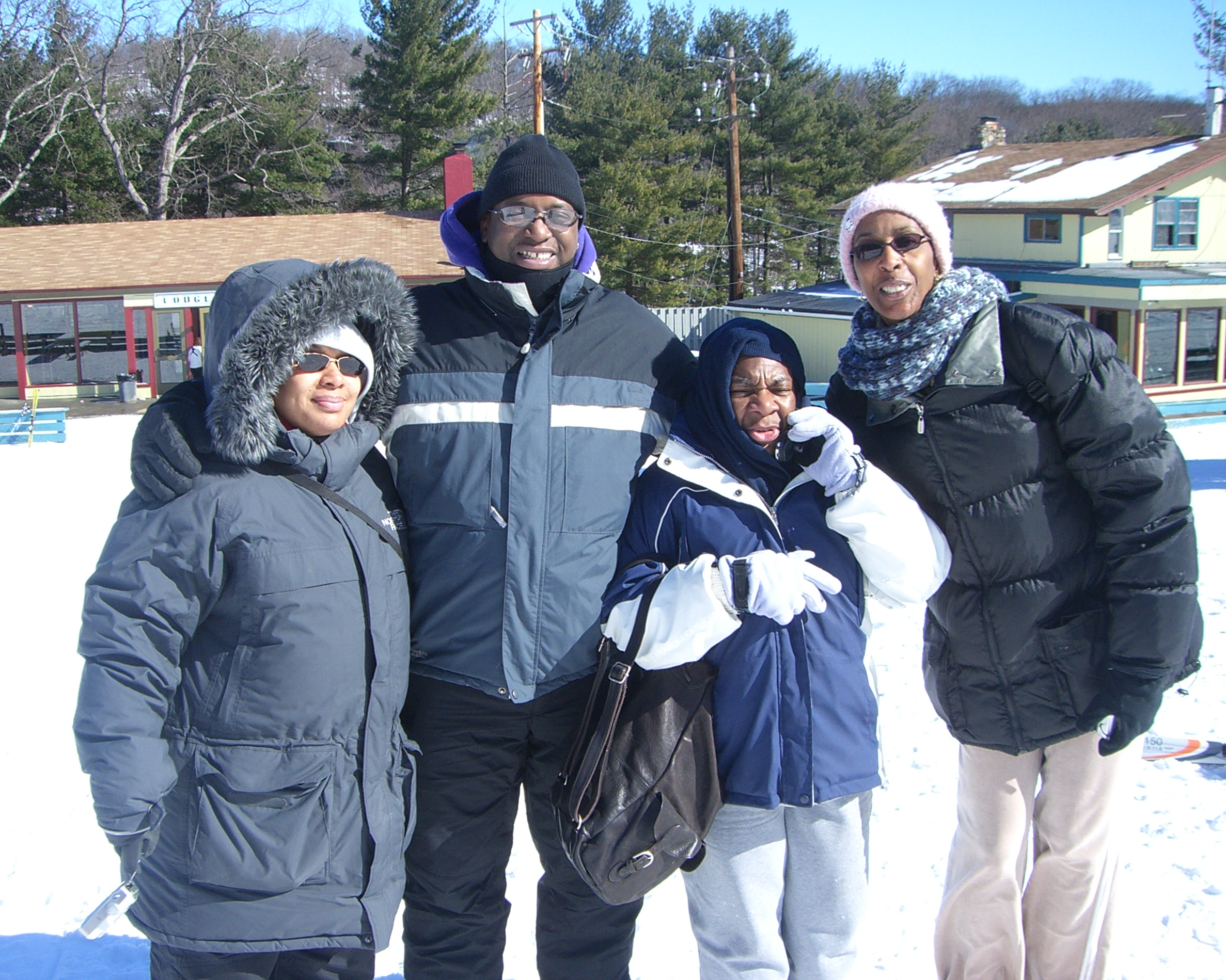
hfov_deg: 45.8
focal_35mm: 40
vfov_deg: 37.3
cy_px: 486
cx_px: 588
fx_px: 1451
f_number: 4.3
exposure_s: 1/320
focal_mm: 6.2
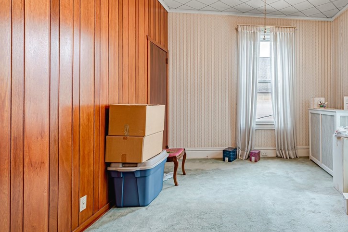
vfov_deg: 59.5
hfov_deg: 75.5
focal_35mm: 21
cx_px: 260
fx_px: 203
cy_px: 108
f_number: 10
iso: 50
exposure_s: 1/20
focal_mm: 14
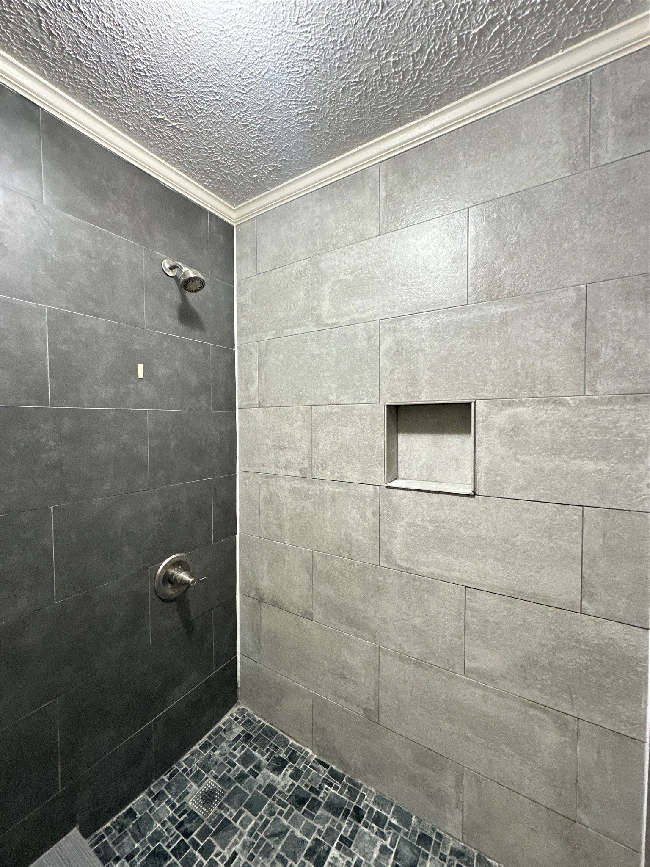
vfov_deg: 102.1
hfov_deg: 85.7
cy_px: 434
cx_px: 325
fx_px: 351
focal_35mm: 14
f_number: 2.2
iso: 320
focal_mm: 2.22
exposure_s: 1/60
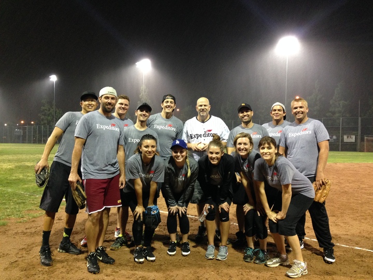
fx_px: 356
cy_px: 140
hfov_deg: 55.4
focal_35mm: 33
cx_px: 186
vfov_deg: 42.9
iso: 200
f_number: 2.4
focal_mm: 4.12
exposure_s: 1/20
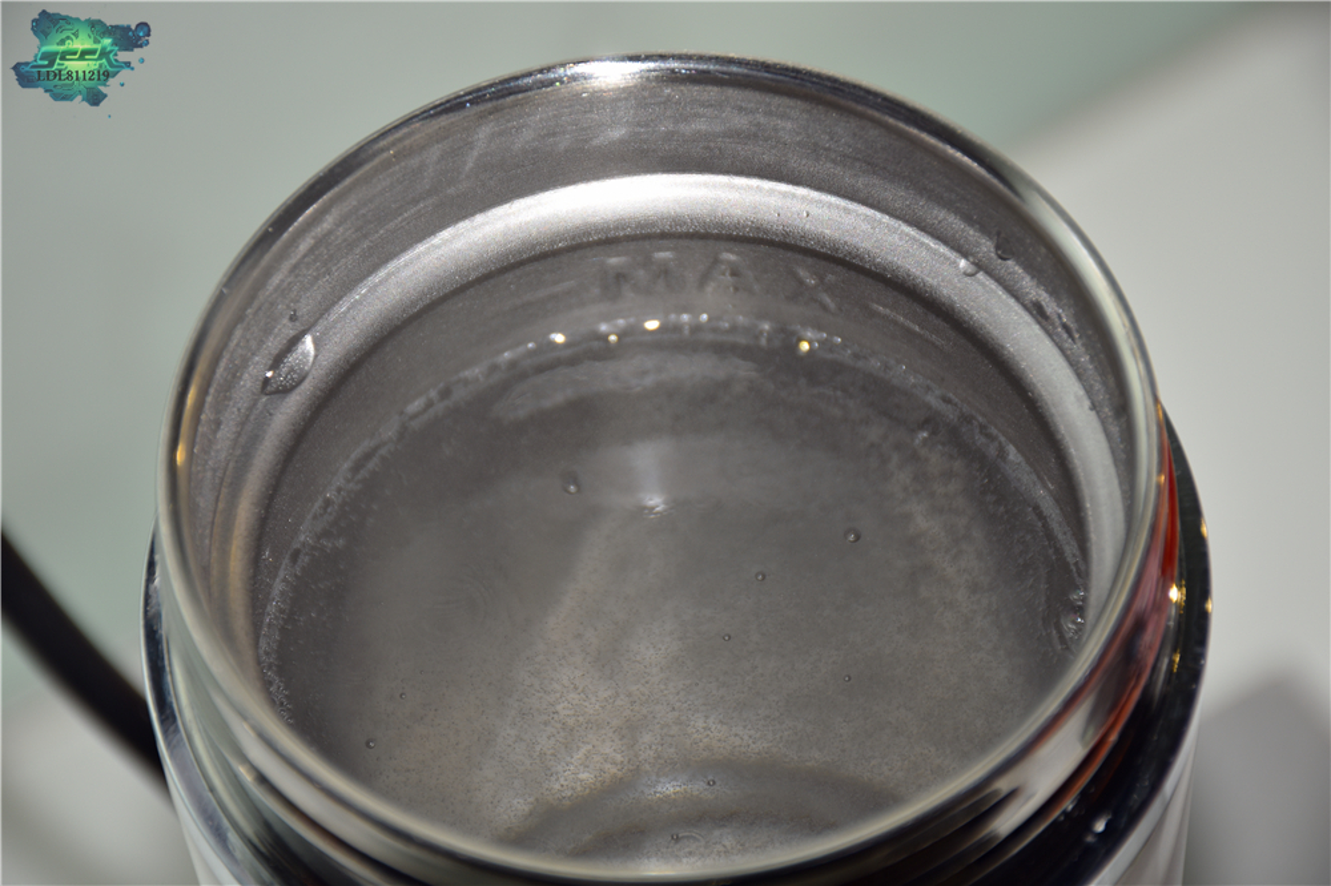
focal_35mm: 210
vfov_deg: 6.5
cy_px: 443
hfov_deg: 9.8
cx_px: 666
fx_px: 7761
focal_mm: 140
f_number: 8
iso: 100
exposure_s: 1/60
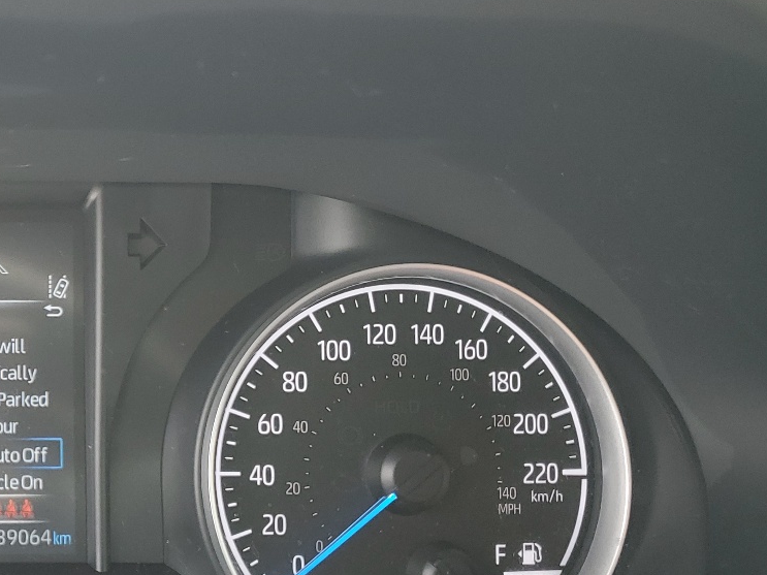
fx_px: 1241
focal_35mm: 56
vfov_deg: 26.0
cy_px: 346
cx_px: -11
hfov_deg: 31.6
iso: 50
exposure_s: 1/60.2
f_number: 1.5
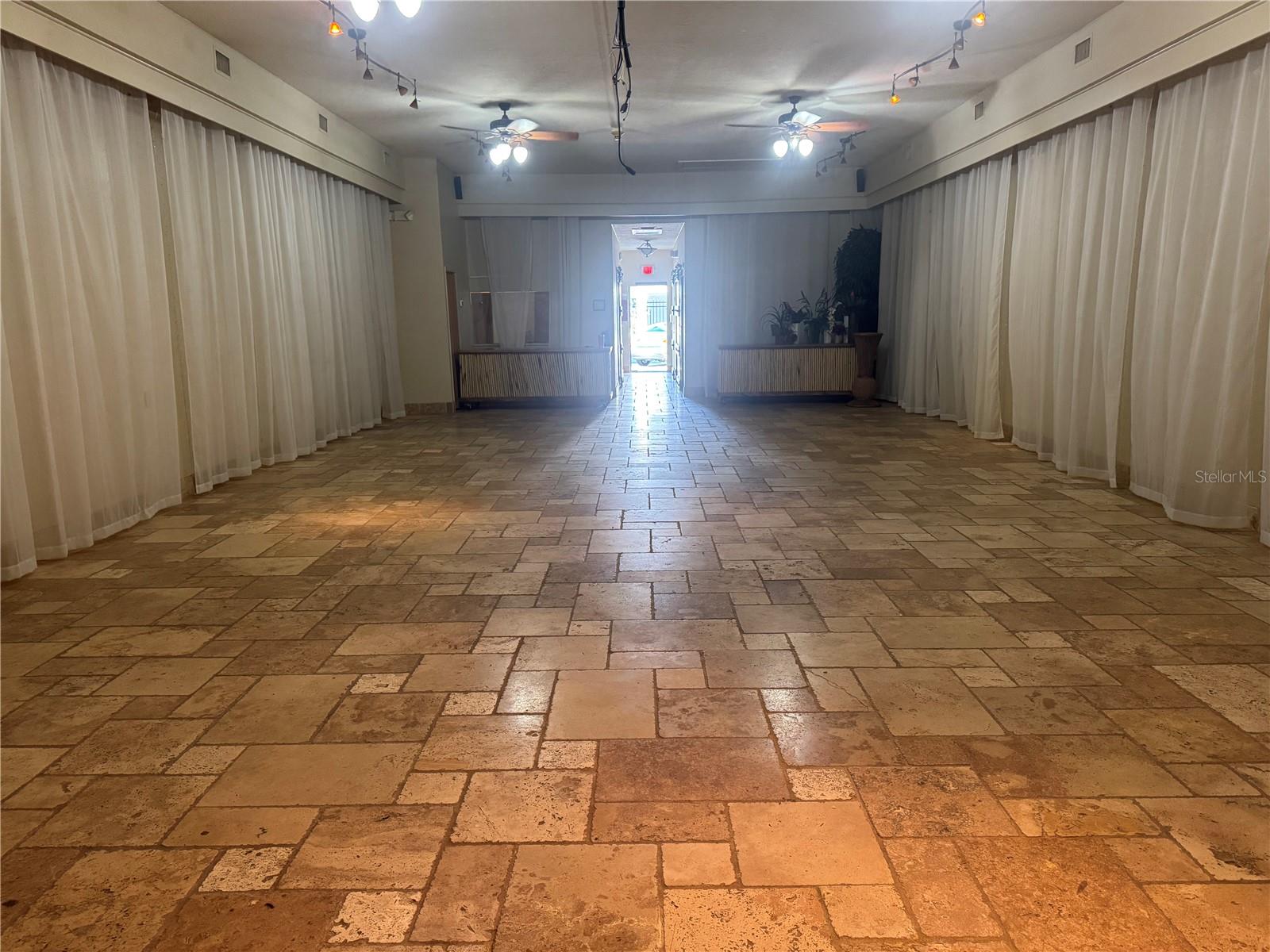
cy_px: 476
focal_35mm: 24
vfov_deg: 56.8
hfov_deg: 71.6
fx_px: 881
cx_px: 635
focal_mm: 6.76
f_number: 1.78
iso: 500
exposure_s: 1/60
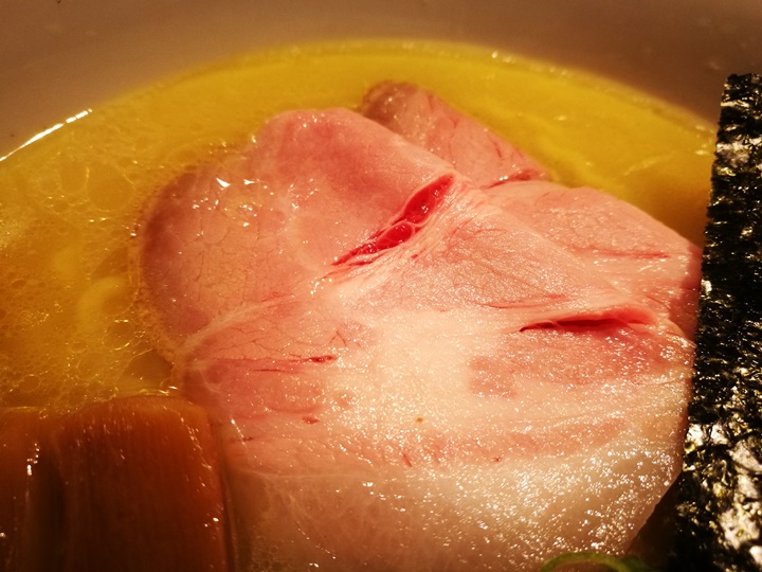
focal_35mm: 27
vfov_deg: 51.4
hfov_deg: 65.3
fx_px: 594
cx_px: 381
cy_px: 286
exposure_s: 1/33.3
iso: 250
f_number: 4
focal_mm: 4.5
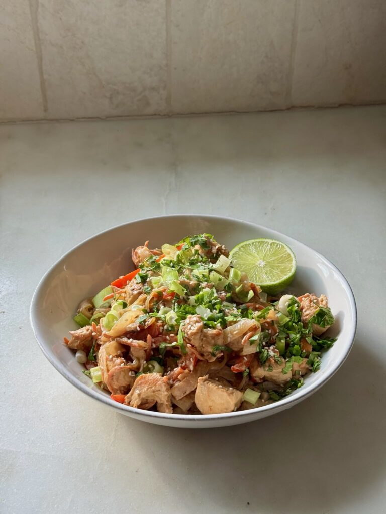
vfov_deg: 39.7
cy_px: 257
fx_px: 714
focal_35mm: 48
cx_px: 193
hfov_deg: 30.3
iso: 64
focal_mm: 6.76
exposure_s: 1/178
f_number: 1.78
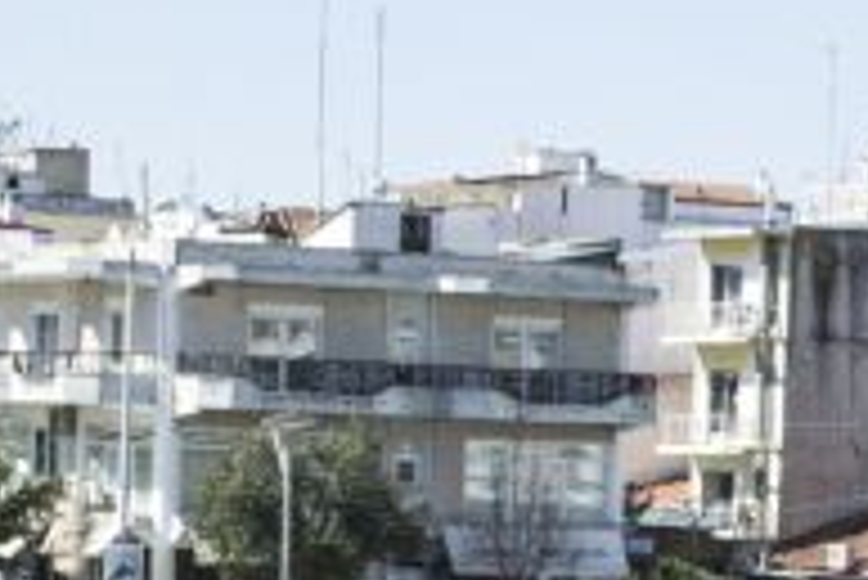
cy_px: 722
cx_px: 890
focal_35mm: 189
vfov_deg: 7.2
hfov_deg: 10.8
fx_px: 4560
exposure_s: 1/400
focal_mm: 38
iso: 400
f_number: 11
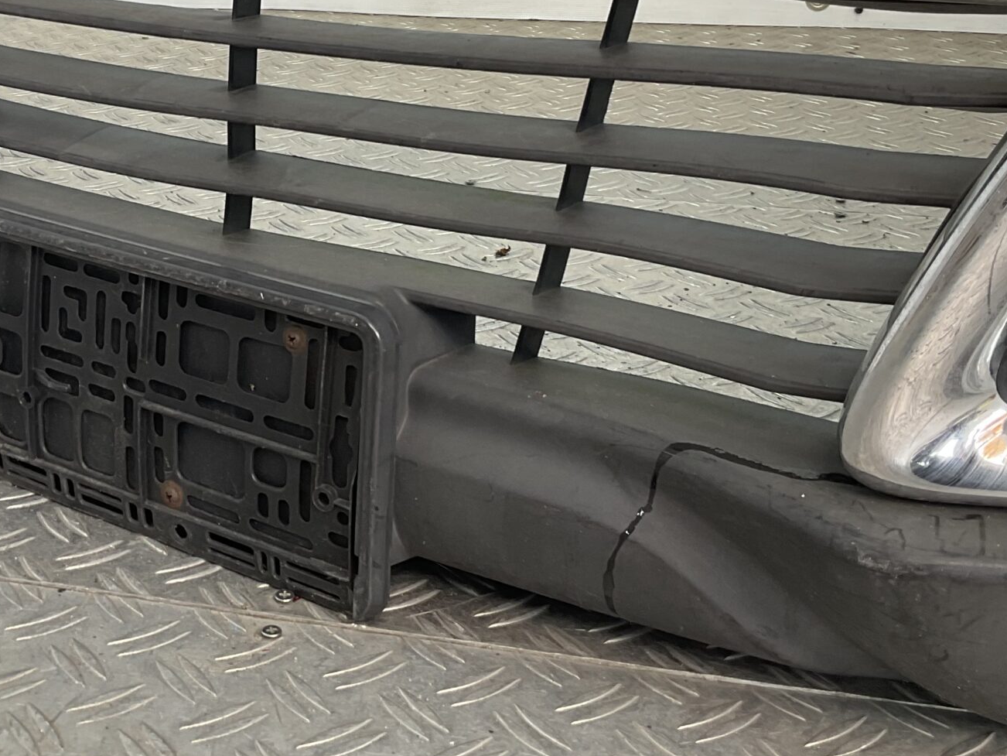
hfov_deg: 33.1
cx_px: 254
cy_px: 157
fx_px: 1658
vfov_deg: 25.3
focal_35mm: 57
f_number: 1.8
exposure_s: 1/111
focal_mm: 3
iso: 16
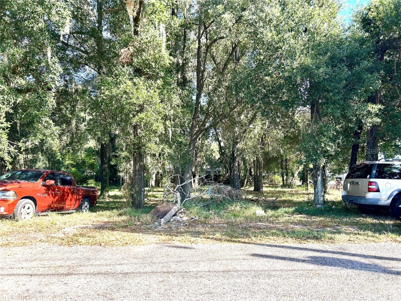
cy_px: 150
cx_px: 200
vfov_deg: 53.1
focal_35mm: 26
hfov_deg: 67.3
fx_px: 301
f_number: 1.5
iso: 50
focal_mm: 5.7
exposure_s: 1/769
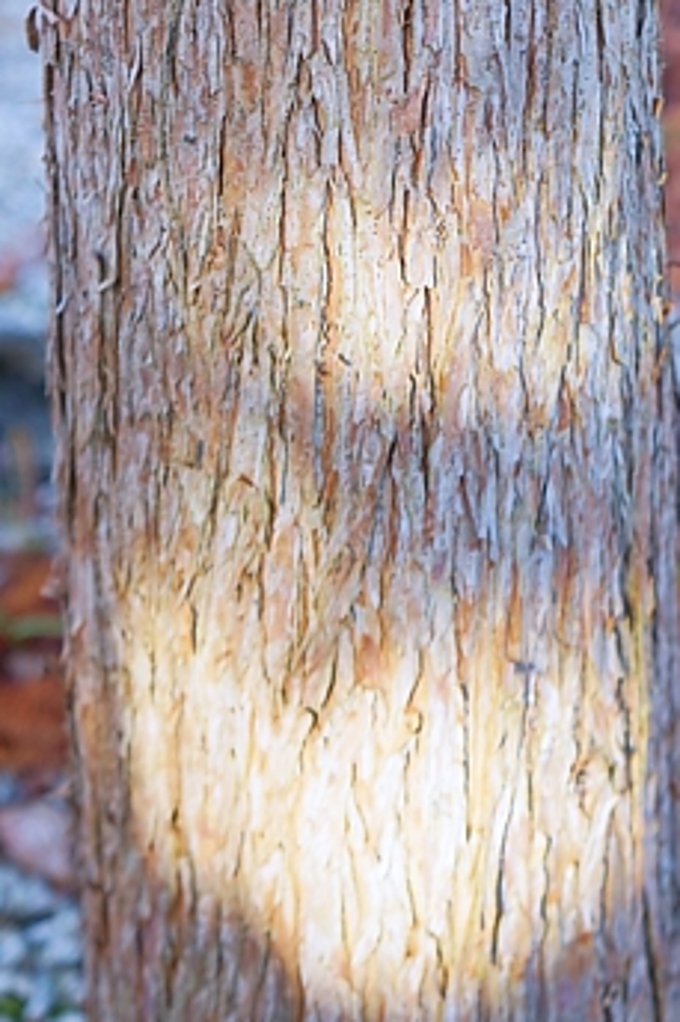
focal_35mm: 86
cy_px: -30
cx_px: 398
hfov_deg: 15.9
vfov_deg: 22.6
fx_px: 2439
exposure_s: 1/160
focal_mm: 36
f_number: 4
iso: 160
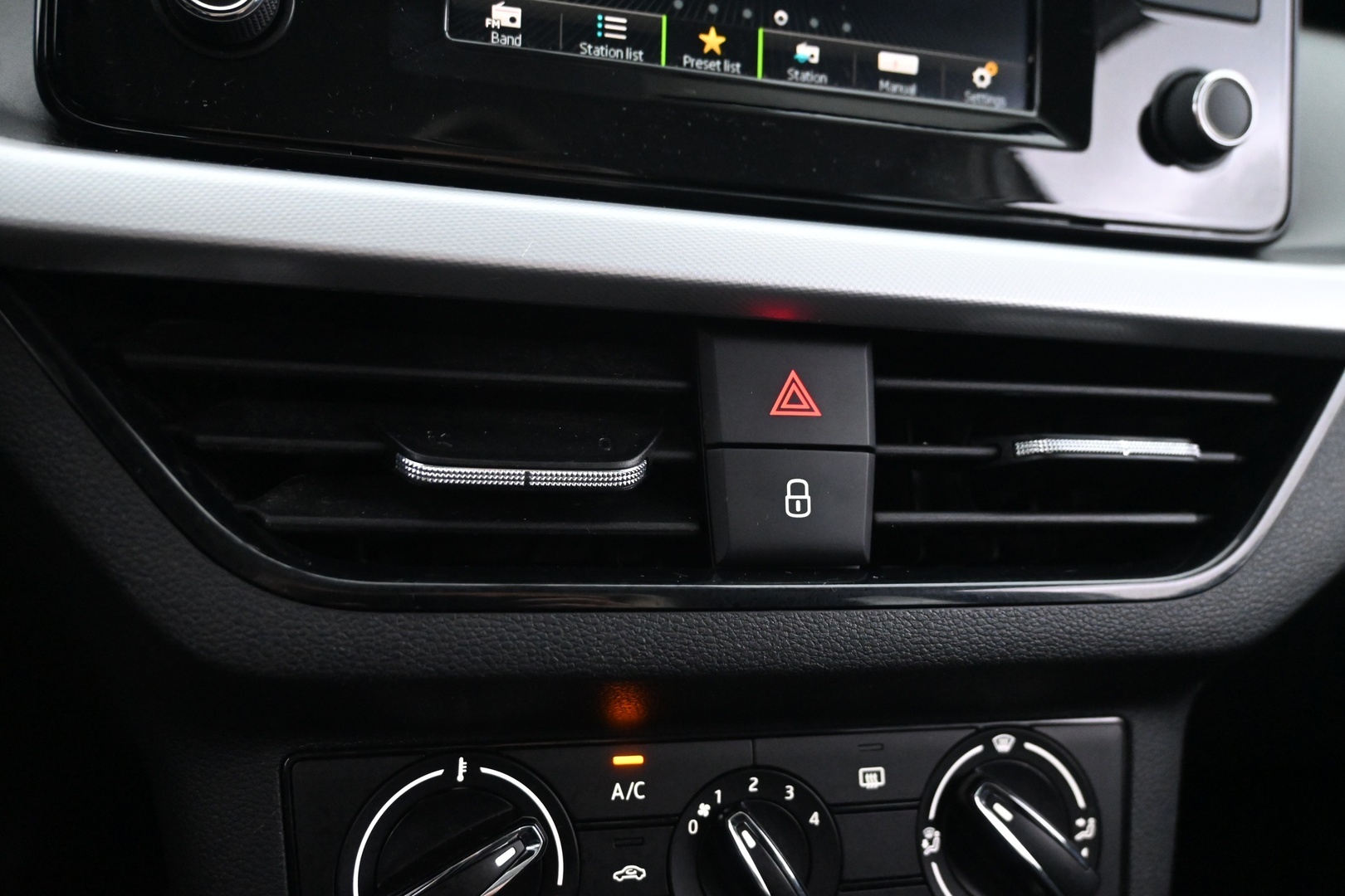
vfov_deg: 44.6
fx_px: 1093
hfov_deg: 63.2
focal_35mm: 29
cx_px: 672
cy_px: 448
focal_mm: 19.5
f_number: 3.8
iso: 4500
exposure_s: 1/30
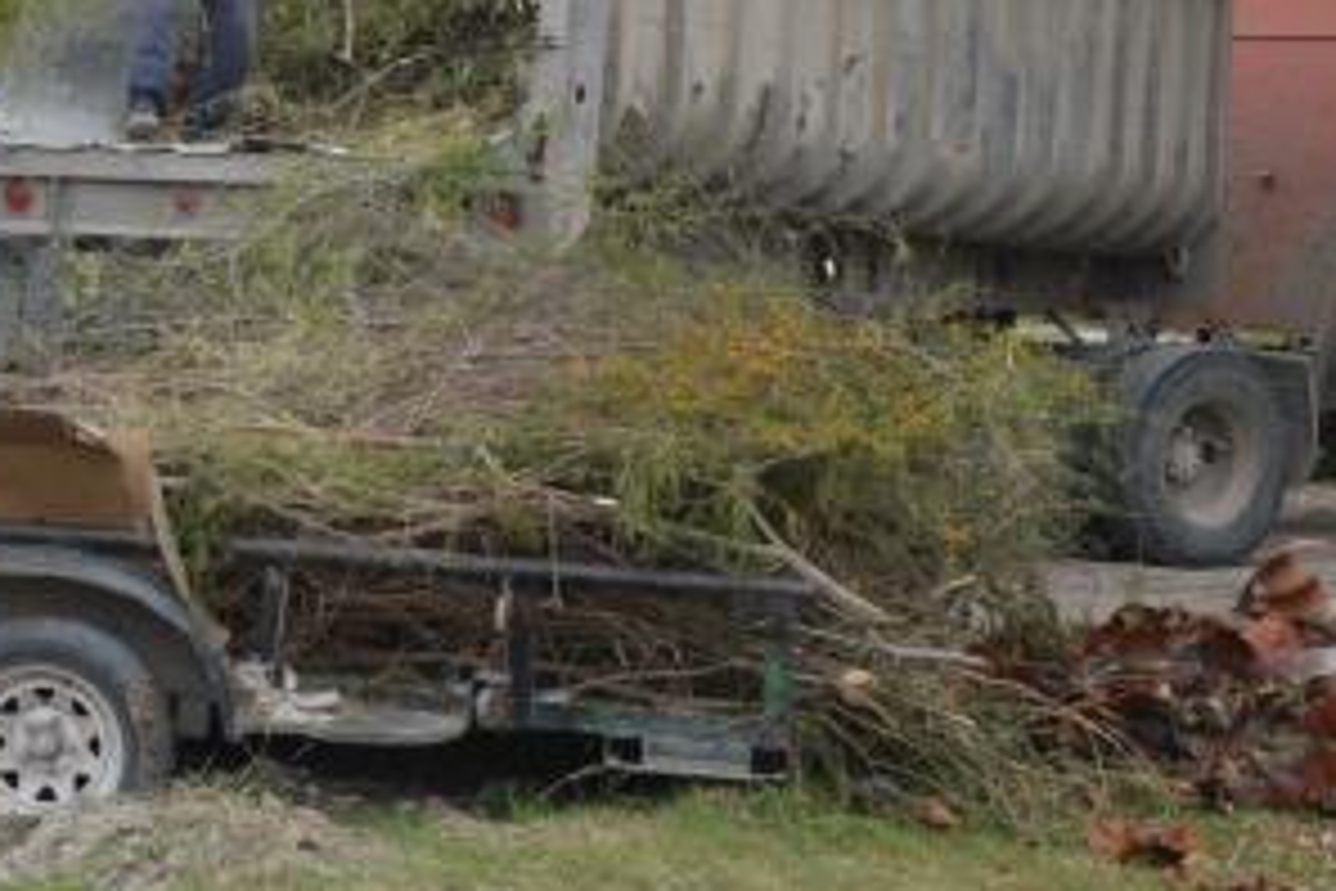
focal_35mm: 93
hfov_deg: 20.7
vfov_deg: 14.5
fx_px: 3451
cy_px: 16
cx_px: -207
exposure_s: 1/200
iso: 100
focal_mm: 18
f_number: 7.1
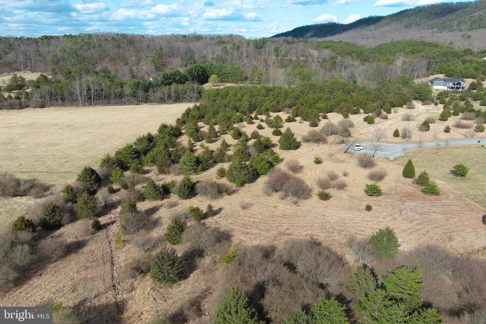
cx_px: 243
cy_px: 162
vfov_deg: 45.0
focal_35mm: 29
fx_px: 391
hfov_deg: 63.7
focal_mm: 10.57
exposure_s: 1/945
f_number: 2.8
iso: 100
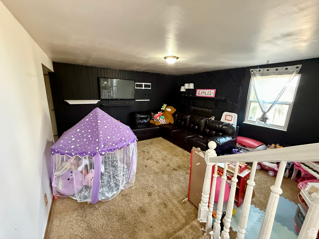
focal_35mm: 14
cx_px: 160
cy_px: 120
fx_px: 129
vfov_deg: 85.7
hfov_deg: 102.1
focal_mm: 2.22
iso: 1000
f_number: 2.2
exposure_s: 1/40
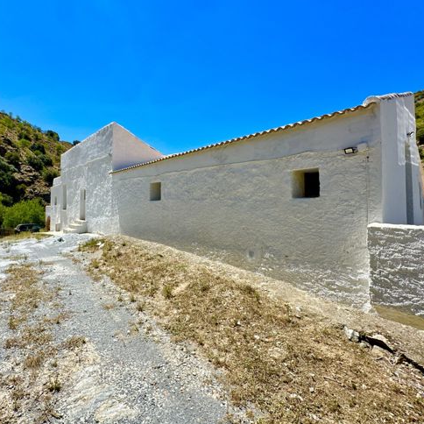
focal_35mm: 18
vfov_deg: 80.6
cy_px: 196
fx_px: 249
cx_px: 156
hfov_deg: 79.1
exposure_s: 1/1916
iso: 40
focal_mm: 2.22
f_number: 2.2
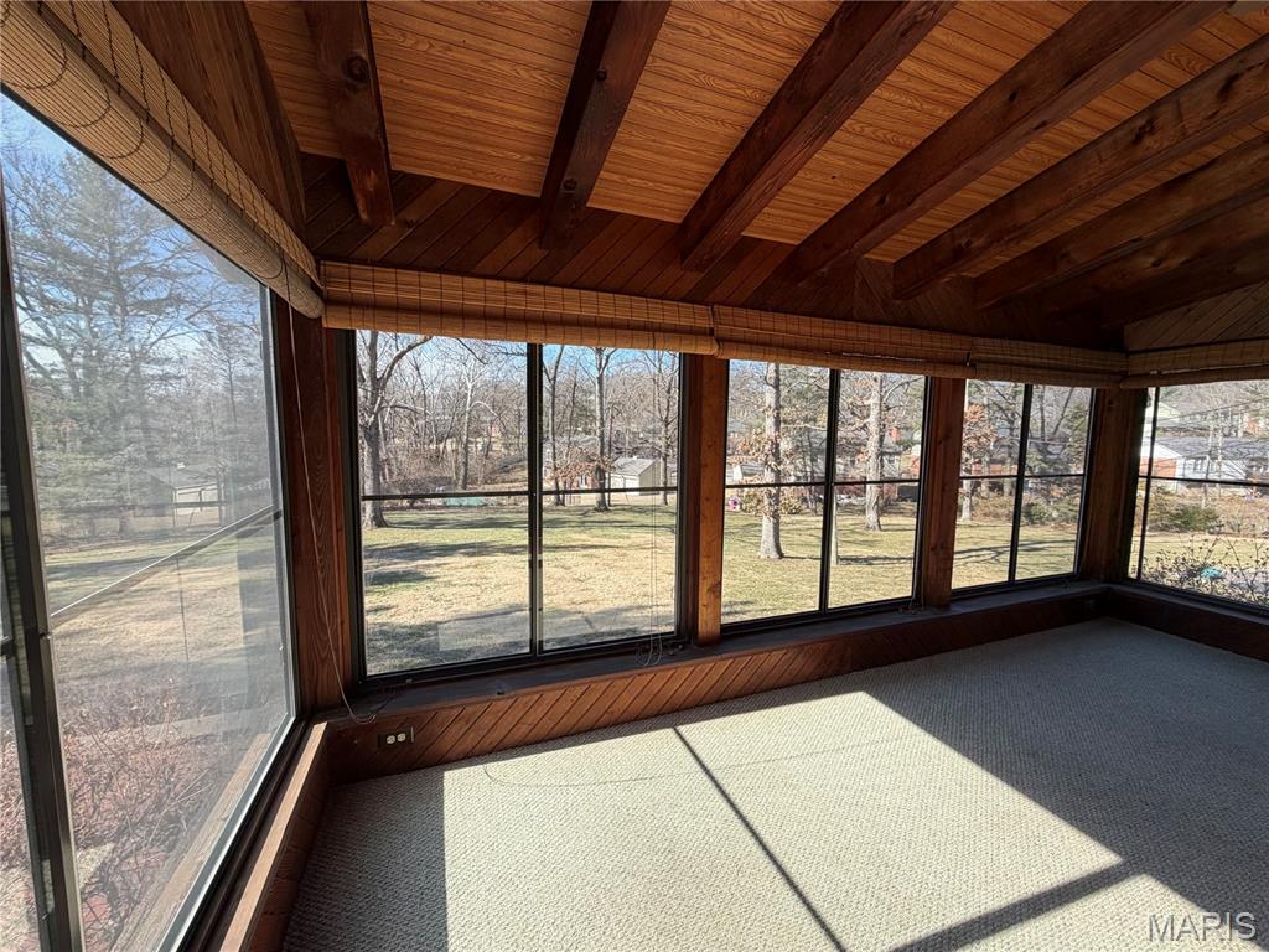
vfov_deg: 85.7
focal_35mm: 14
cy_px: 476
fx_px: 513
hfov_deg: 102.1
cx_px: 634
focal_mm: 2.22
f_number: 2.2
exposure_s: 1/502
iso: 64
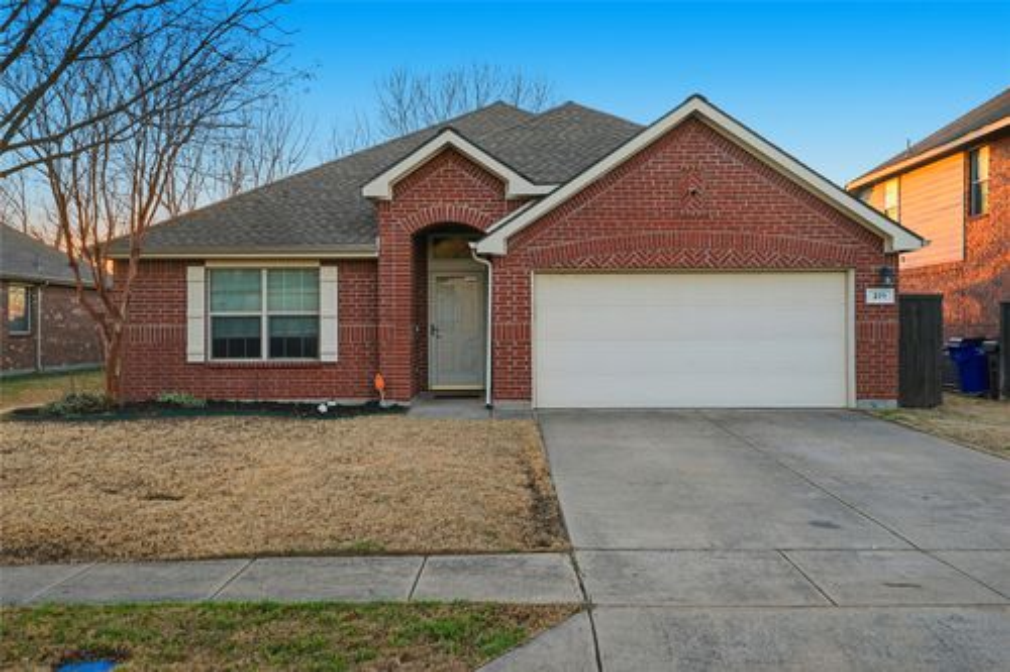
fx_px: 982
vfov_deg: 37.8
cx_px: 505
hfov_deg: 54.5
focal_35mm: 35
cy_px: 336
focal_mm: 35
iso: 100
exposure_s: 1/125
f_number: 8
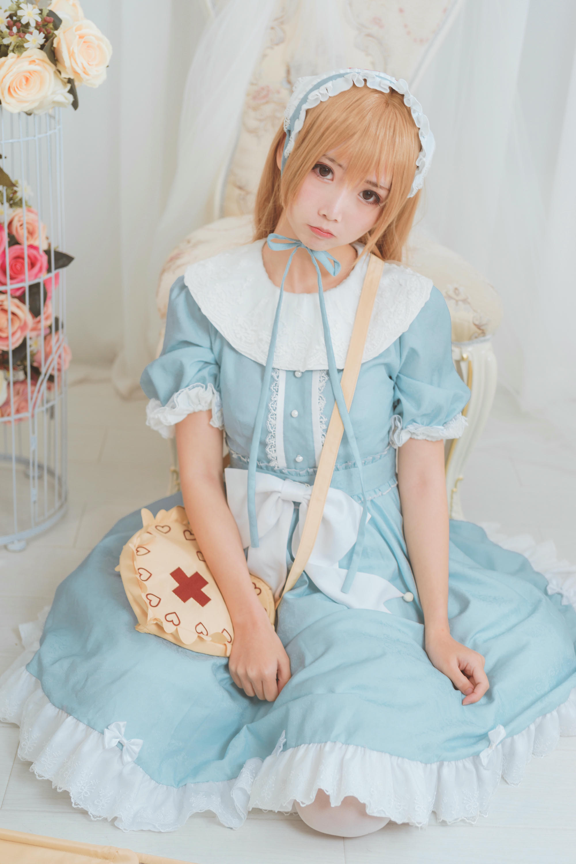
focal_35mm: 50
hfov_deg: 27.0
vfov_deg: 39.6
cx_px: 288
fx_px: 1200
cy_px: 432
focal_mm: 50
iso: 160
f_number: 2.8
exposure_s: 1/80
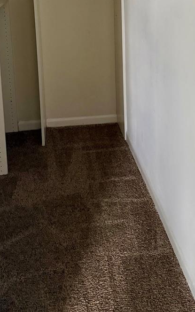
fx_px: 391
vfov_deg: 40.6
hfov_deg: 28.0
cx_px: 88
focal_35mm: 46
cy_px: 39
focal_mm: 6.76
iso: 1000
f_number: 1.78
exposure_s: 1/40
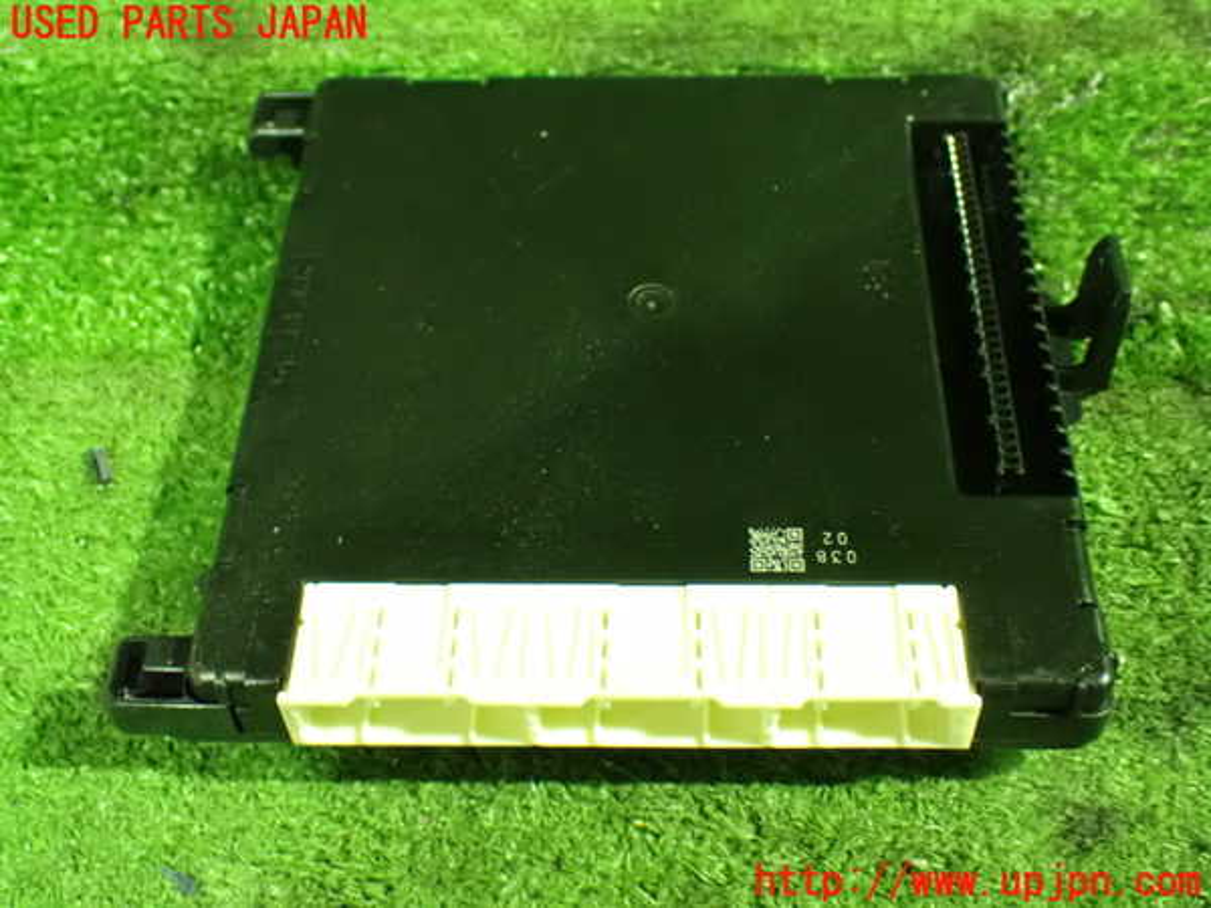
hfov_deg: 42.9
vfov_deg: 32.9
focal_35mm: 44
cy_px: 454
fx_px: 1539
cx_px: 606
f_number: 2.9
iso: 1600
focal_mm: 7.84
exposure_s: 1/20
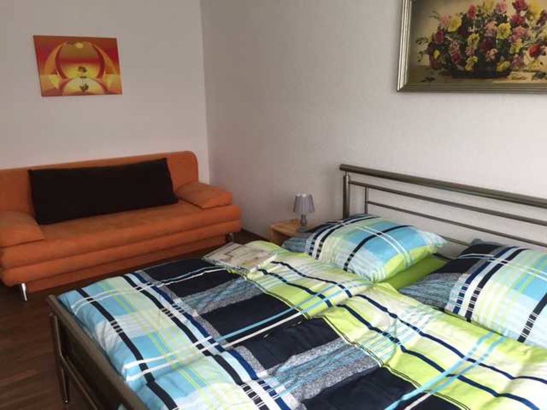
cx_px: 274
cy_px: 205
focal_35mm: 29
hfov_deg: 61.7
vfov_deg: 48.2
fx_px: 458
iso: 50
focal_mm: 4.15
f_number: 2.2
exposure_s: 1/33
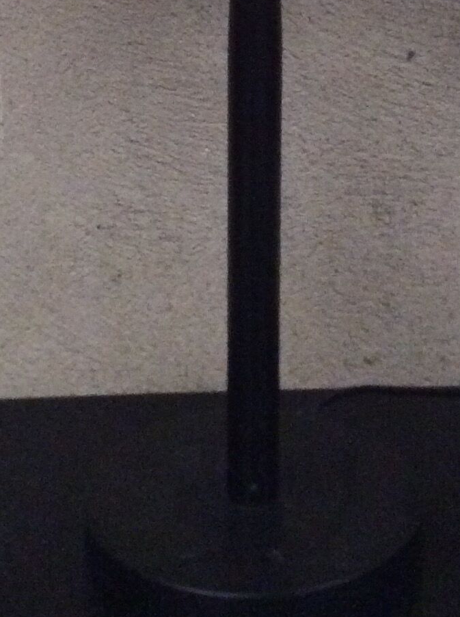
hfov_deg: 16.0
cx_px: 234
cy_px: -42
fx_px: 1636
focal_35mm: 92
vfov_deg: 20.5
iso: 320
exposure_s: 1/17
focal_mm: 3.3
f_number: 2.4
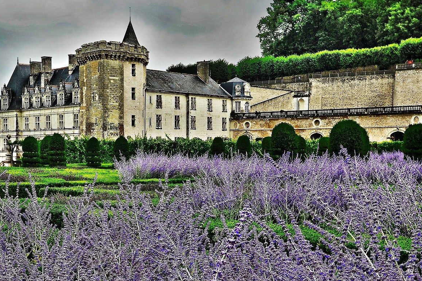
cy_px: 203
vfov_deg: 20.4
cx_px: 100
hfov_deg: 30.0
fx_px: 773
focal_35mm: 66
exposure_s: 1/160
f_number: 13
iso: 250
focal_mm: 32
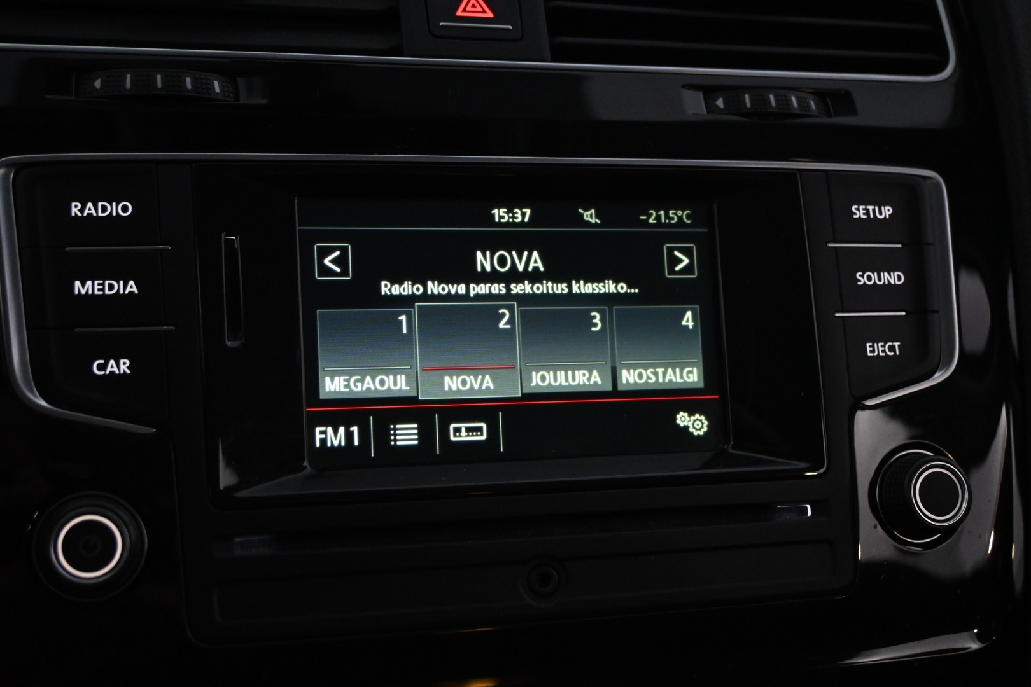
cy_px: 344
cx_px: 516
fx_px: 1289
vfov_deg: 29.9
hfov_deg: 43.6
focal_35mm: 45
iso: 3200
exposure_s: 1/50
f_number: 4.8
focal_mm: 30
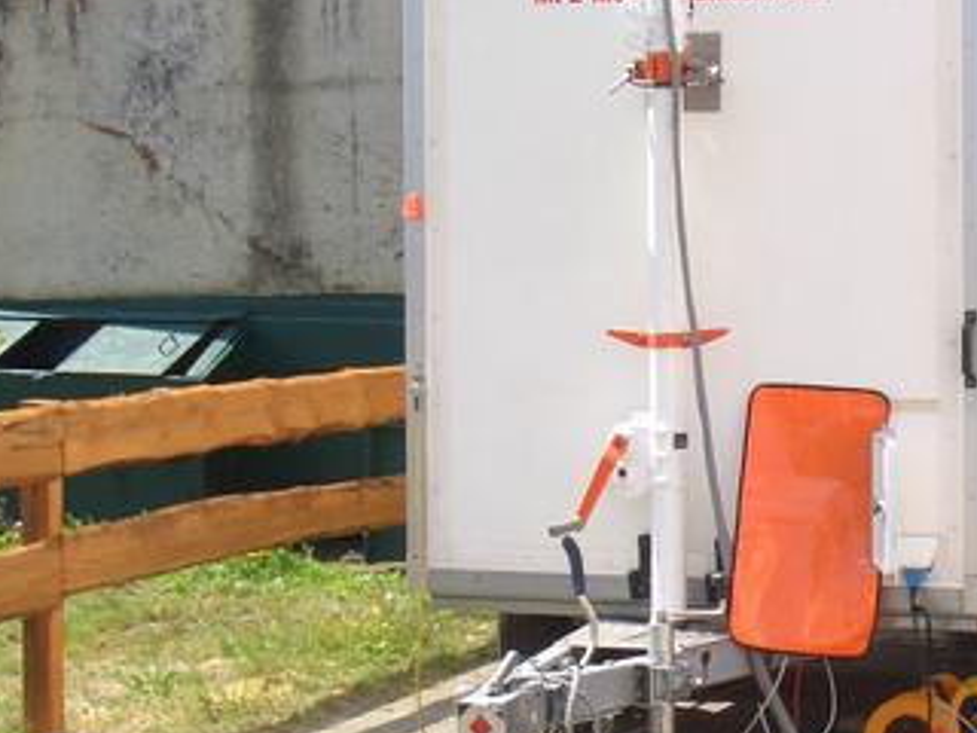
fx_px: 2766
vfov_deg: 15.1
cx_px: 809
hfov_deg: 19.8
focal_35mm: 98
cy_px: 232
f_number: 5
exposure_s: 1/160
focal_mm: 8.2
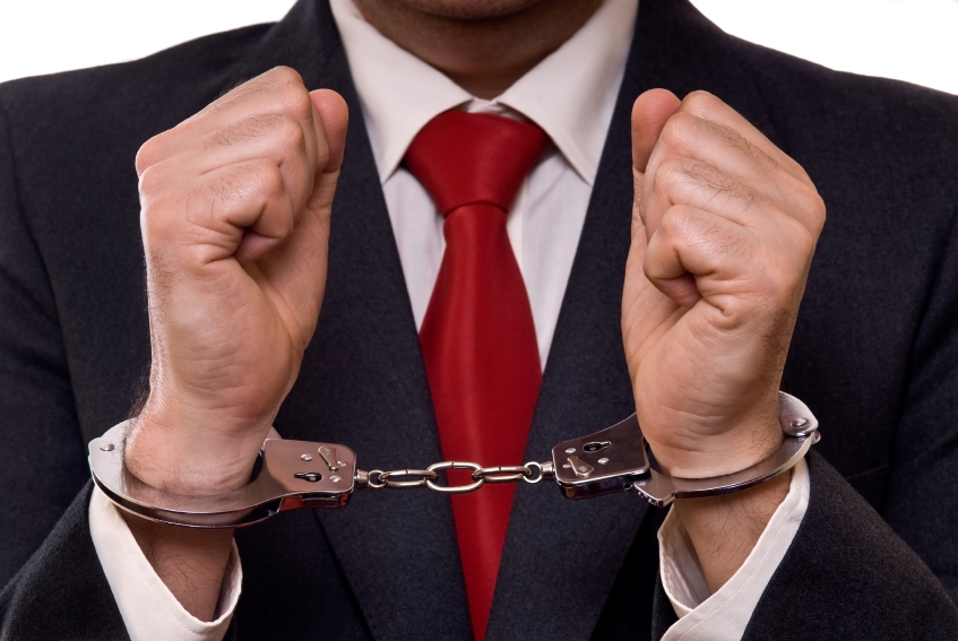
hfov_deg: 13.0
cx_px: 479
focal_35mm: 158
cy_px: 320
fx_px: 4196
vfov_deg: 8.7
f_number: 10
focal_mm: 105
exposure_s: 1/250
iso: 100
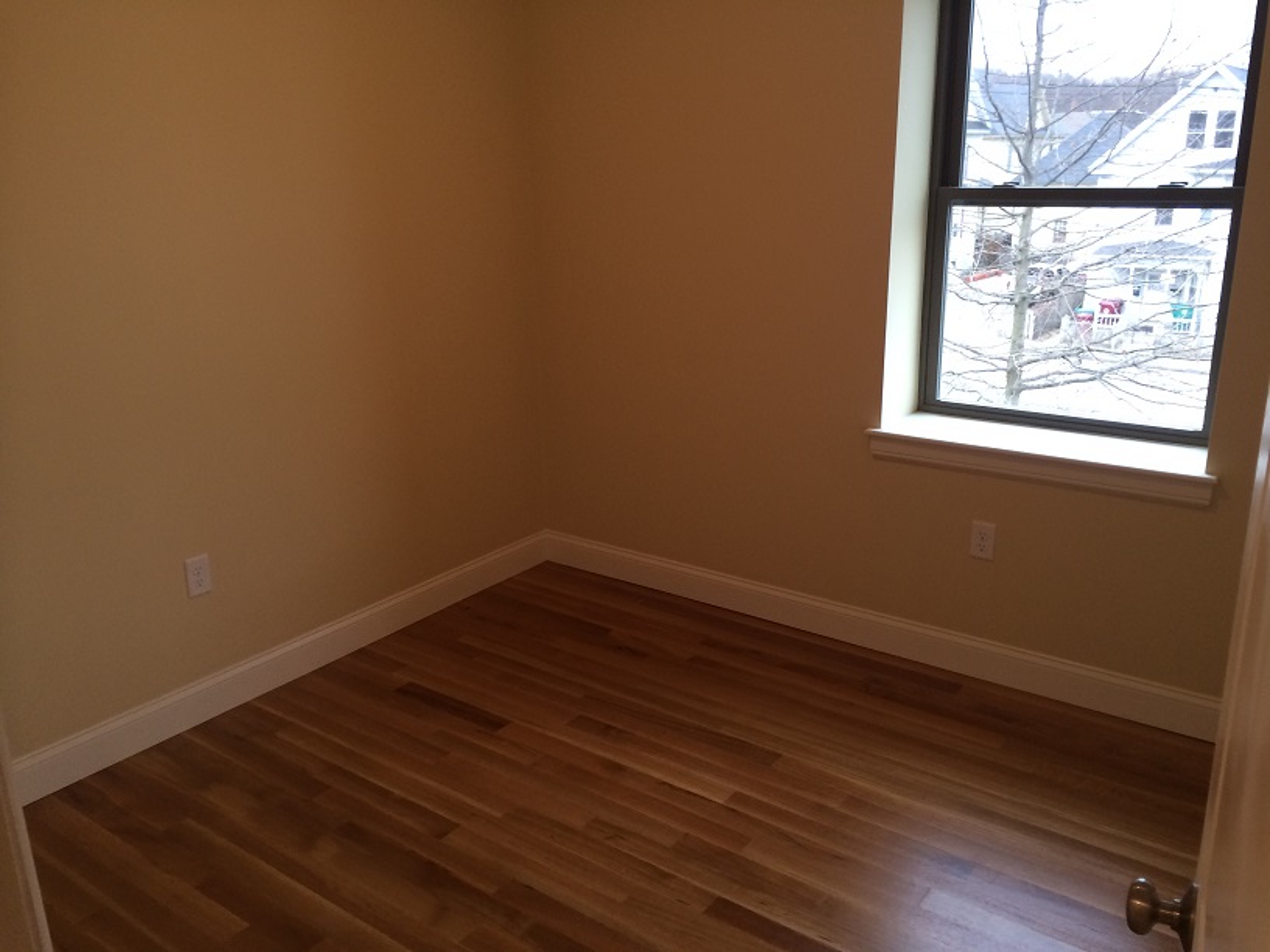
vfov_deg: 46.8
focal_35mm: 30
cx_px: 635
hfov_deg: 60.0
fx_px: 1101
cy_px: 476
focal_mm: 4.12
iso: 100
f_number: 2.2
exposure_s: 1/30
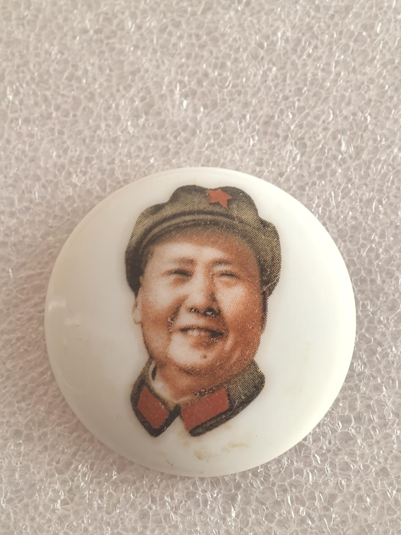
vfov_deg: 20.7
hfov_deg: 15.6
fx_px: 1467
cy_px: 268
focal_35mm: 95
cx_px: 200
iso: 320
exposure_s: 1/50
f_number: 3
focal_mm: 14.6
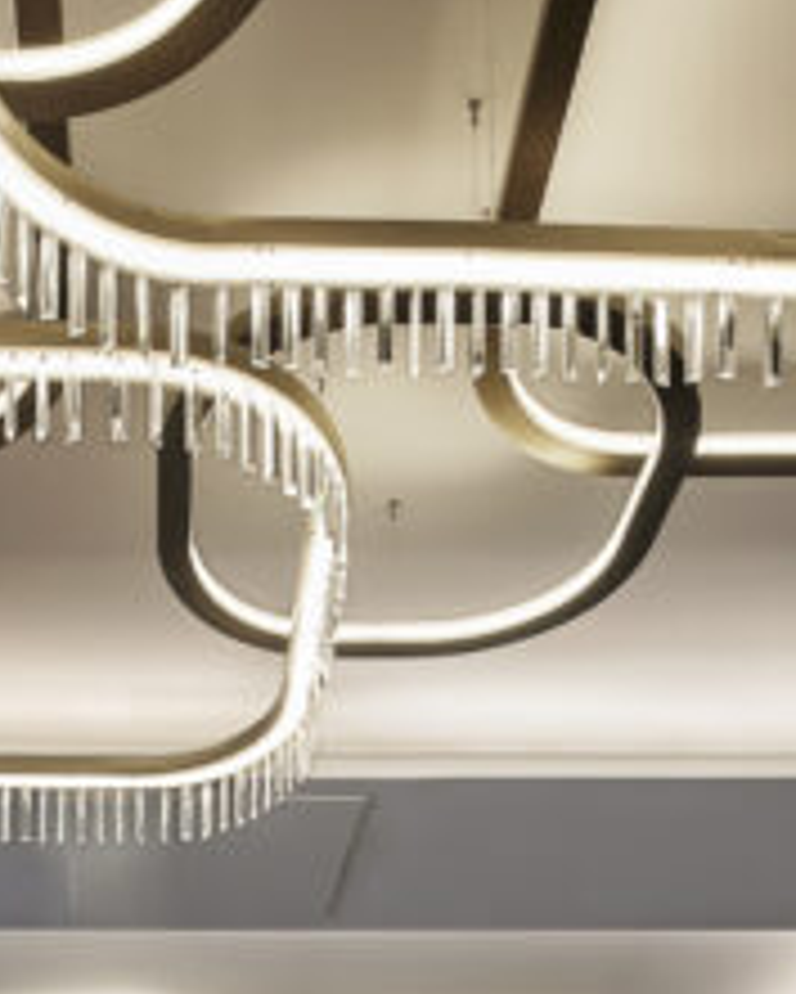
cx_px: 166
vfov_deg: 32.1
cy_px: 1070
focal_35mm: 52
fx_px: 1530
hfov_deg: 28.6
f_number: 11
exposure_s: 1
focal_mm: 17
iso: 200
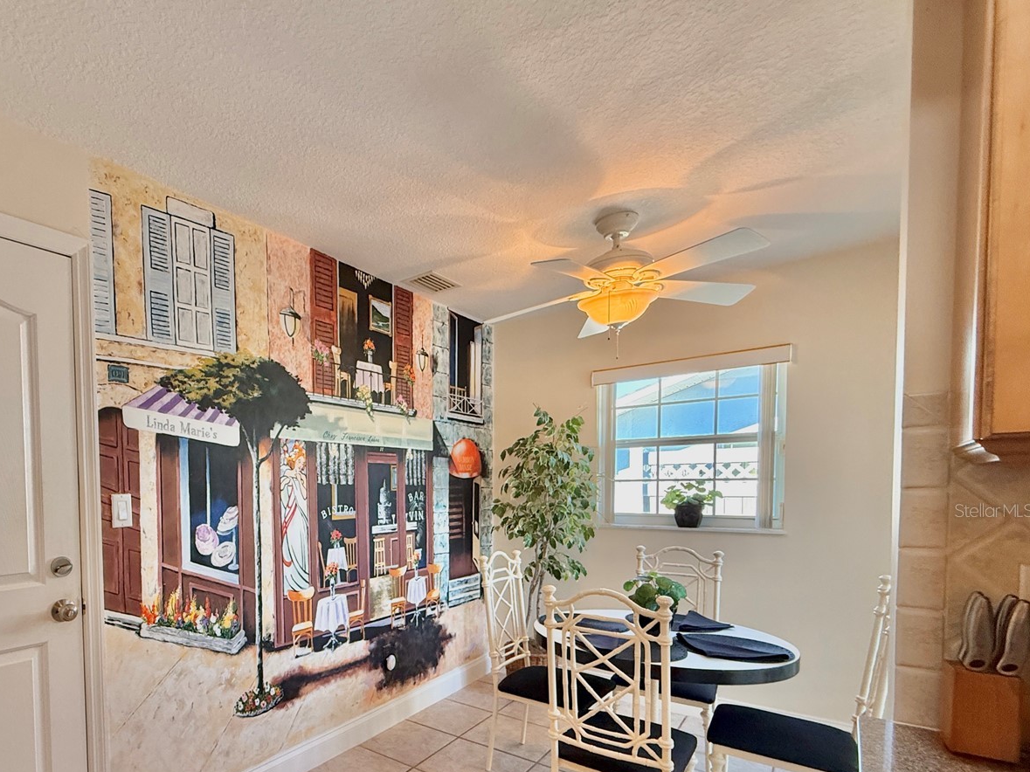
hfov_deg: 81.6
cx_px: 338
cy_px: 510
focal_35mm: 19
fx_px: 565
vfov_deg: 66.9
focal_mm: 2.22
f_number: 2.2
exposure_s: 1/120
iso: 320
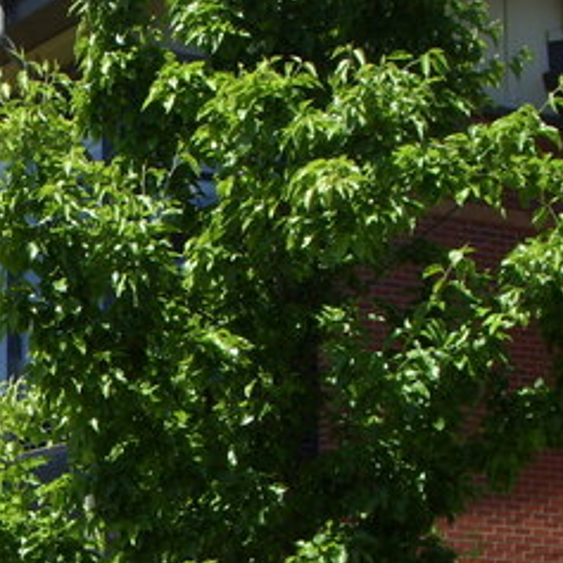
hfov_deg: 14.1
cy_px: 520
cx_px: -284
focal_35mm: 116
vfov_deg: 14.8
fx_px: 2134
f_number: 4.9
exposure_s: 1/296
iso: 50
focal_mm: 6.3
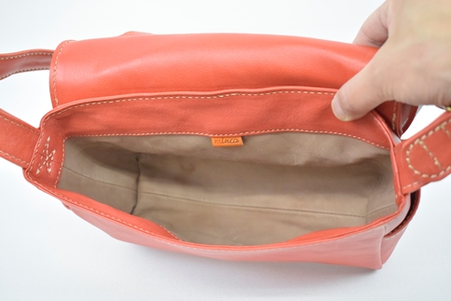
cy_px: 150
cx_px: 226
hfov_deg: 38.9
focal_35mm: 51
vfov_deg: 26.5
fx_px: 639
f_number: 5
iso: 3200
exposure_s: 1/320
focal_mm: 34
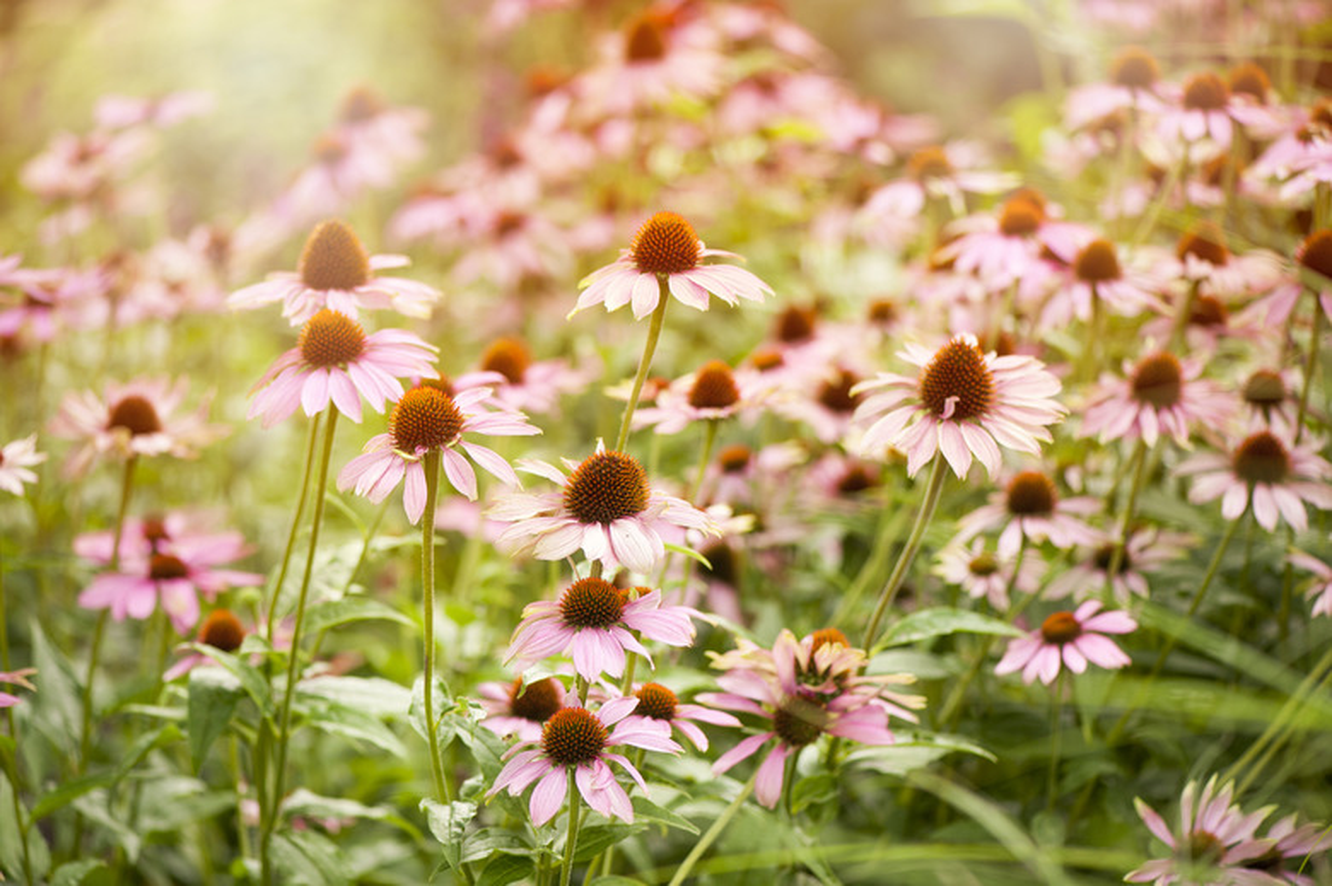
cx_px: 666
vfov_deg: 13.0
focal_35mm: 105
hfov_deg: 19.5
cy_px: 443
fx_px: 3882
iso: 250
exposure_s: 1/640
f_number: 3.5
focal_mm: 105
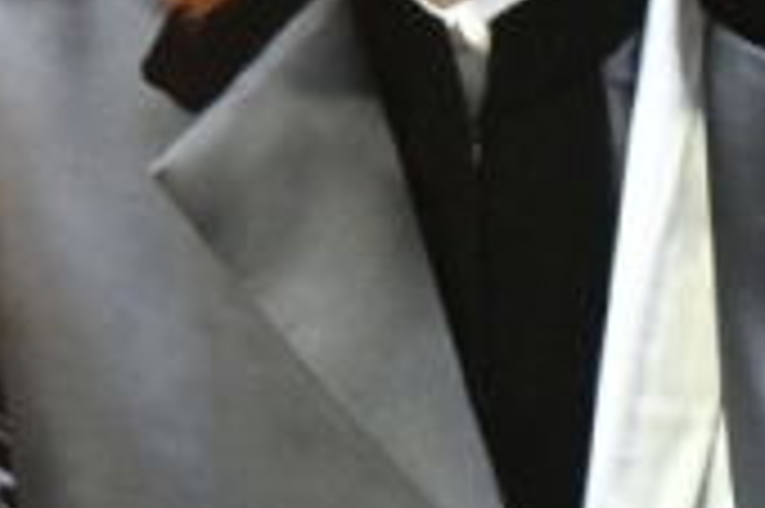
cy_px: 526
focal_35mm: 1803
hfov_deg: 1.1
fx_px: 38276
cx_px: -1084
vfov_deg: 0.8
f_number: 2.8
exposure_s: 1/200
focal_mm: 200
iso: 800
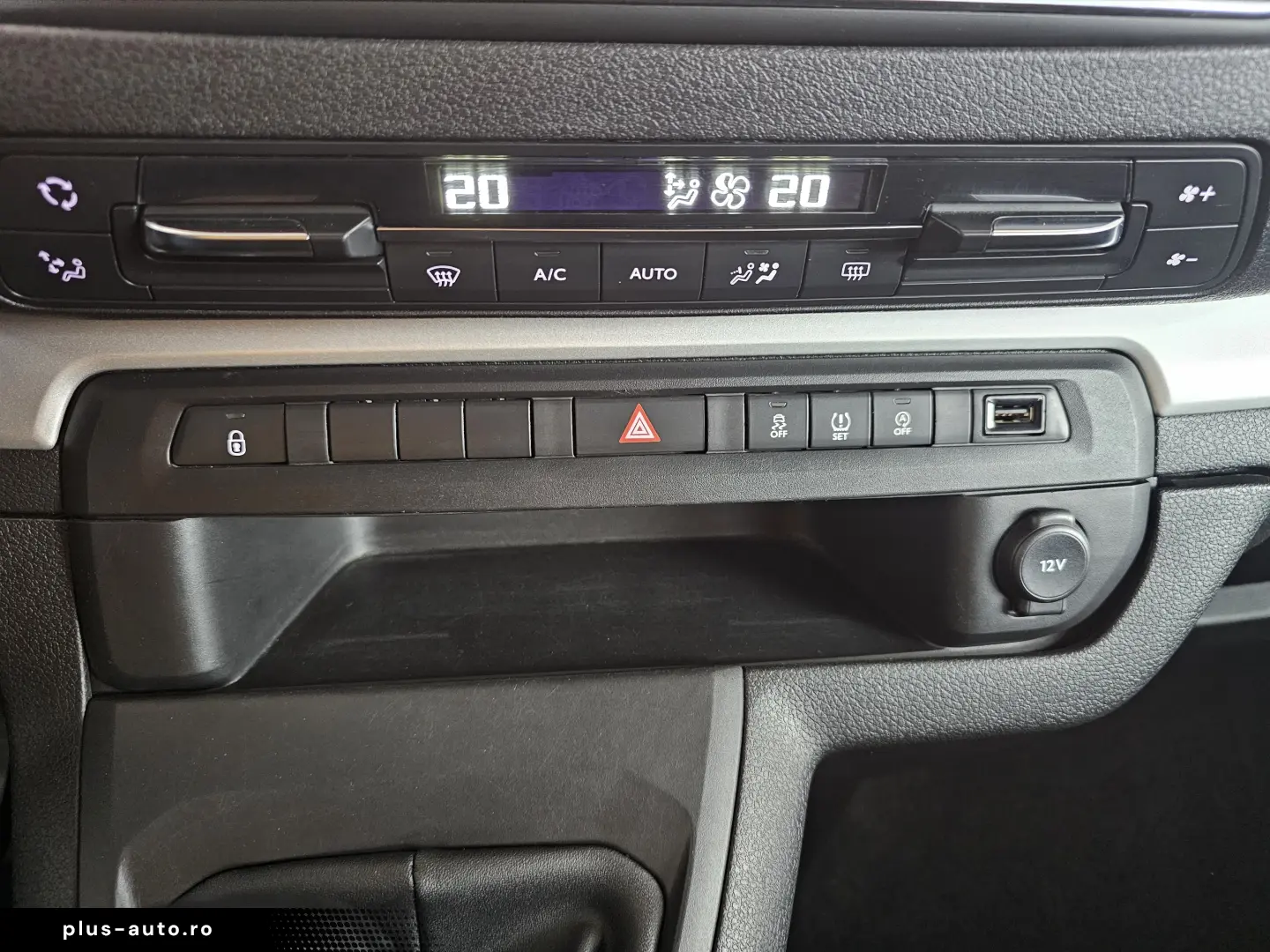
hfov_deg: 73.9
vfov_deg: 58.9
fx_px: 844
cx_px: 635
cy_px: 476
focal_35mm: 23
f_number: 1.7
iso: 640
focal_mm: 6.3
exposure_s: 1/24.4
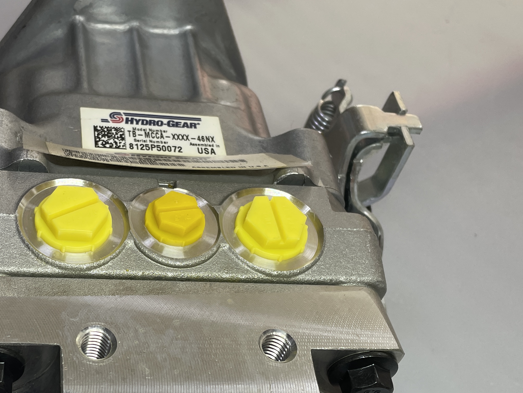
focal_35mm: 52
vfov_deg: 27.9
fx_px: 786
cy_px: 259
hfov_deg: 36.1
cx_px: 142
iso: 50
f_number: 1.6
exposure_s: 1/100
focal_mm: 4.2
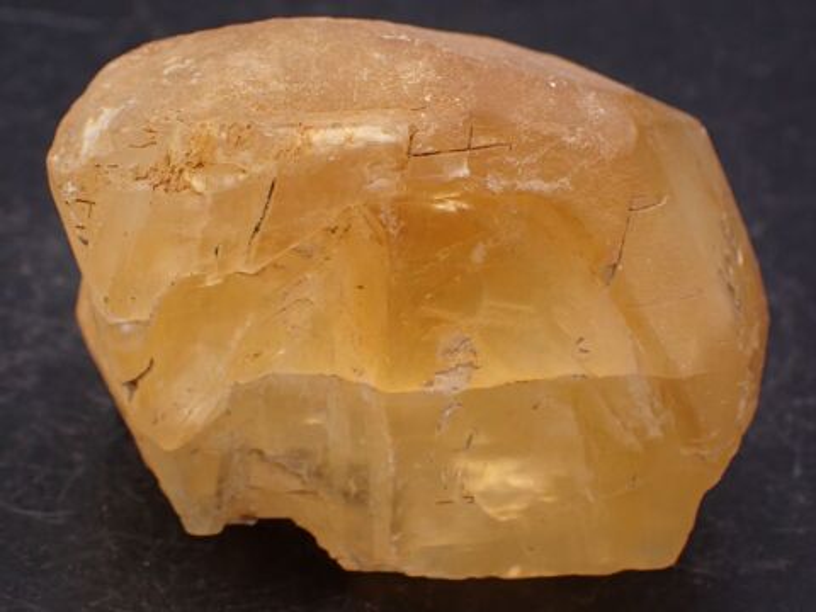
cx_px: 408
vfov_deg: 14.8
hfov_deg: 19.6
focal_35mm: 100
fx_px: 2357
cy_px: 306
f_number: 4.9
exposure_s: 1/400
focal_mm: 18
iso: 250
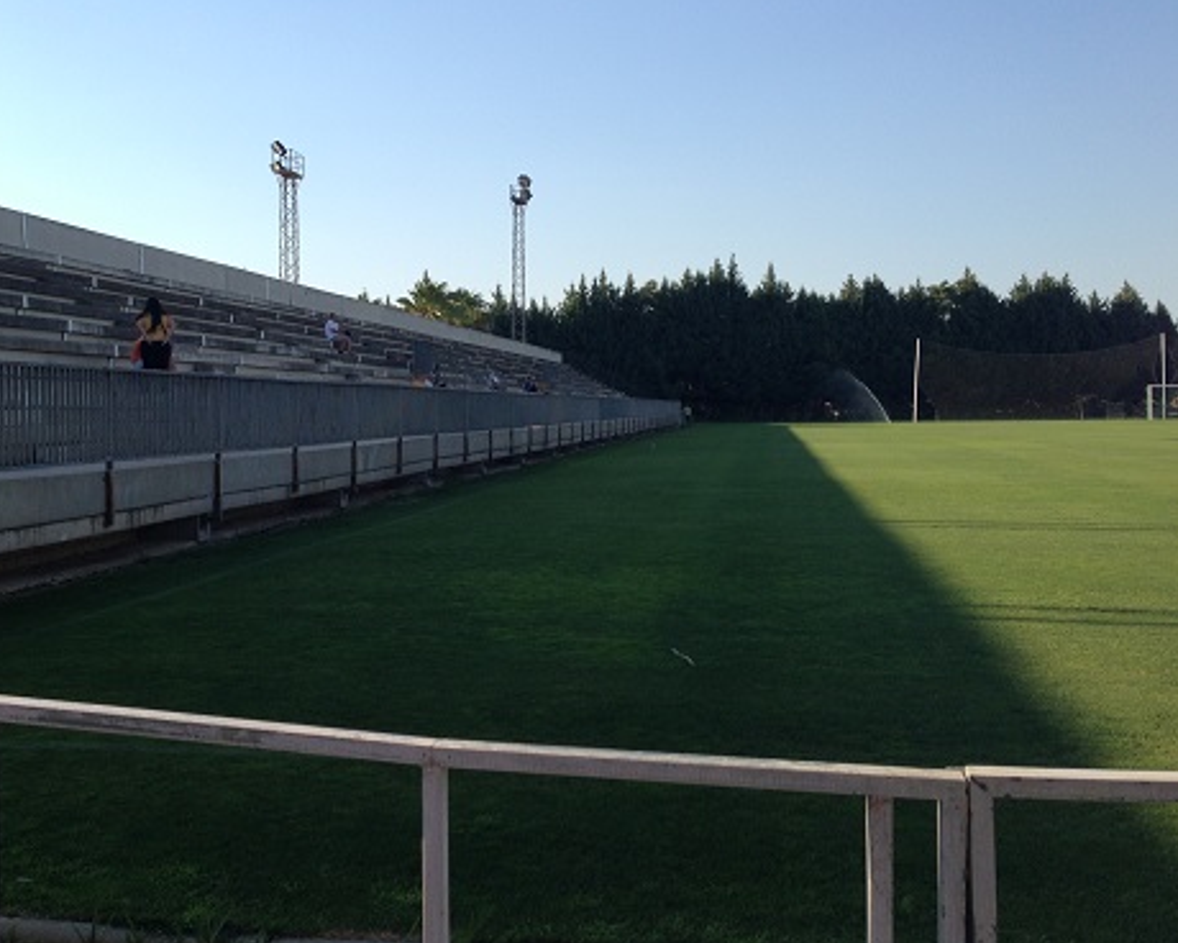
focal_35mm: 42
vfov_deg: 35.6
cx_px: 423
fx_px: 1464
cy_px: 425
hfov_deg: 43.4
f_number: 2.4
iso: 50
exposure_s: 1/847
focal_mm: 4.13
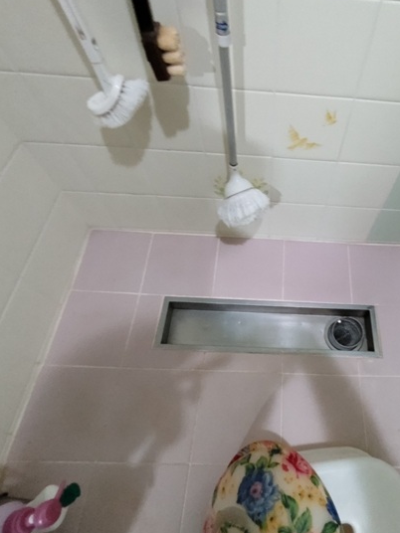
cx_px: 292
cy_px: 270
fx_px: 324
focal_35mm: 21
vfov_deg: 79.0
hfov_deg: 60.6
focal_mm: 1.6
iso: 780
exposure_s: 1/33
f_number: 2.4
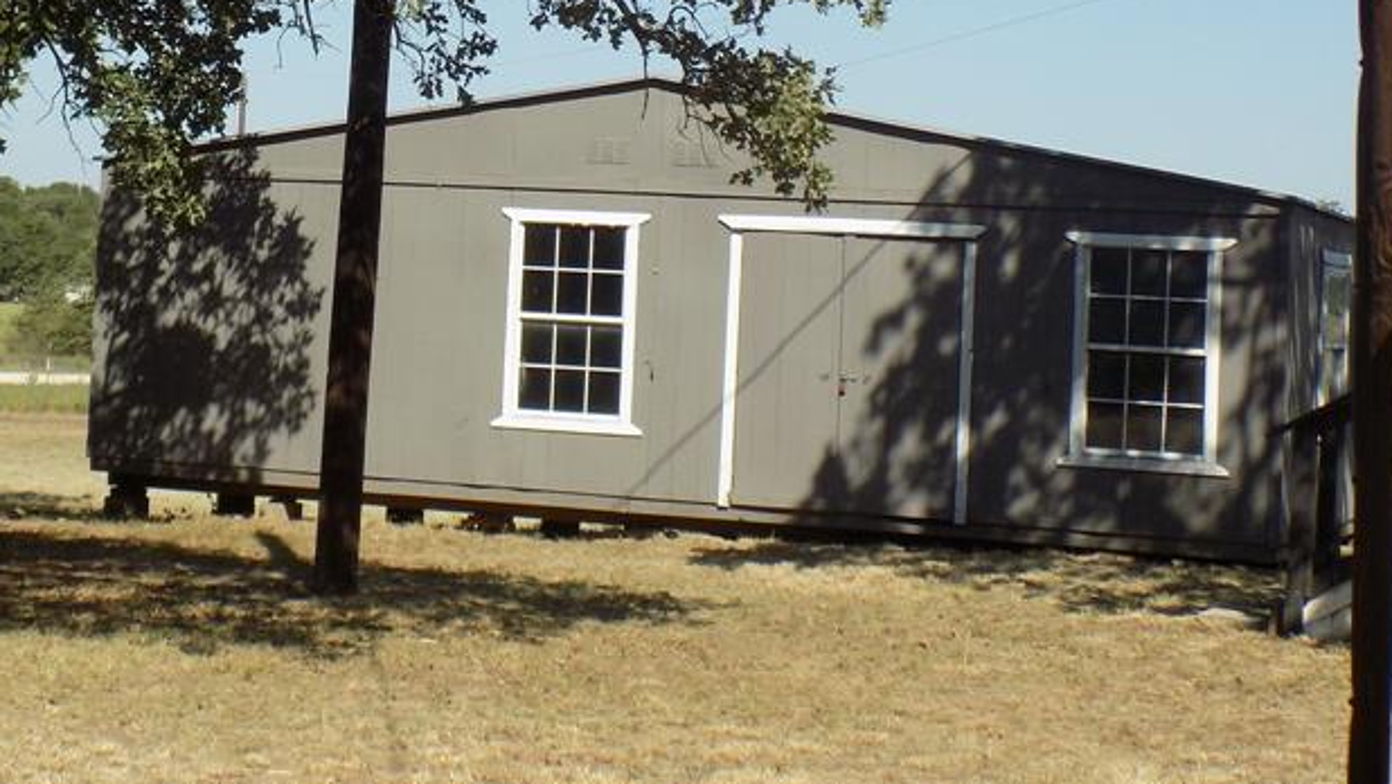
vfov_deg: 14.4
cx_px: 342
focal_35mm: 83
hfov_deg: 25.3
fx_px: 3064
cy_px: 97
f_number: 3.7
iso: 80
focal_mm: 8.1
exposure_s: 1/800
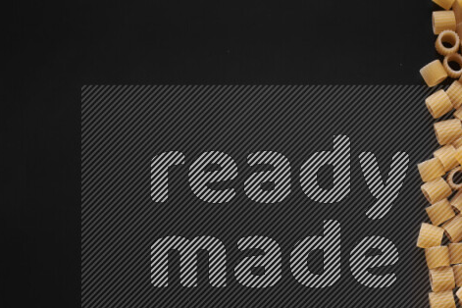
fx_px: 1091
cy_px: 254
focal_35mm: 85
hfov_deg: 23.7
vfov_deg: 15.9
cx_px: 326
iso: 160
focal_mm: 50
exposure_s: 1/100
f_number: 8
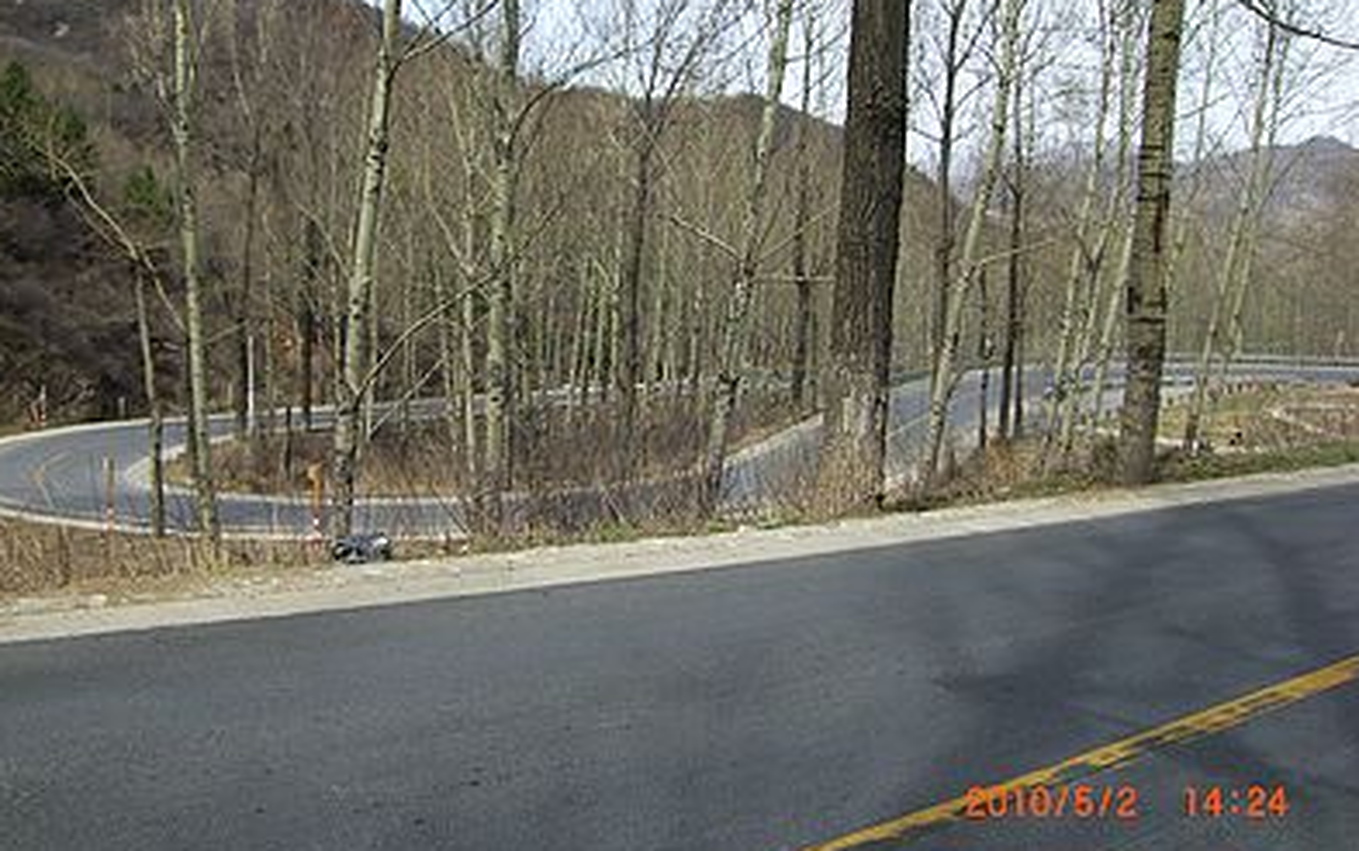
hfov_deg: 48.2
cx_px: 681
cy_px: 391
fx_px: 1519
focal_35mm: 41
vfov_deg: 31.3
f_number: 4.3
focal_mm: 6.2
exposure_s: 1/320
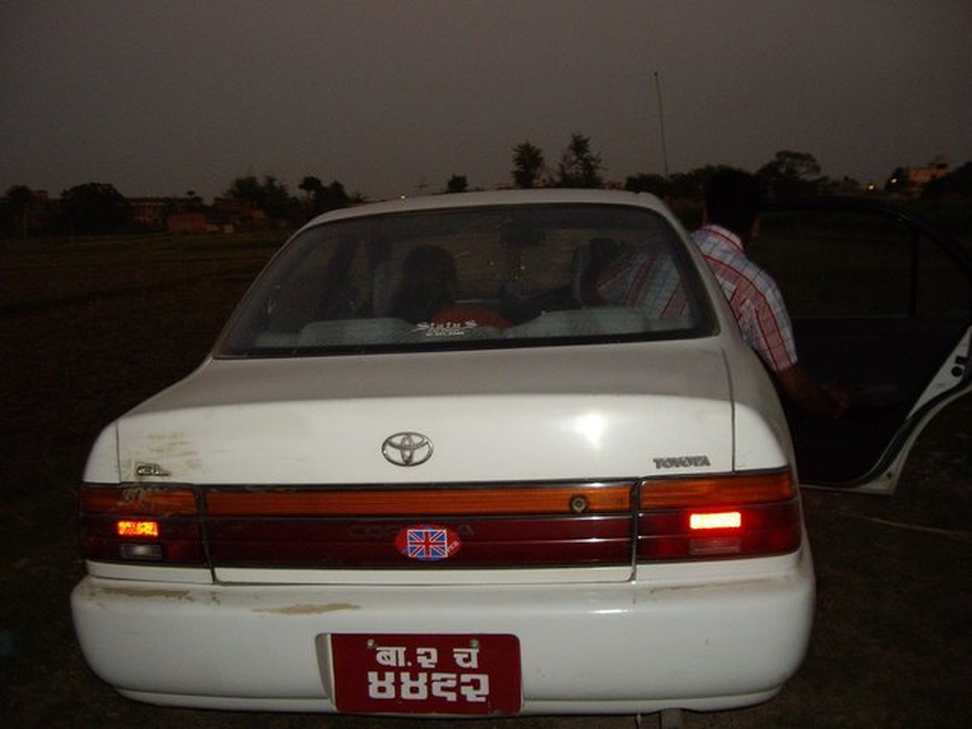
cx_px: 486
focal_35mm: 38
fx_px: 1067
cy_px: 364
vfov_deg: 37.7
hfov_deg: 49.0
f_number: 2.7
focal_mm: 6.2
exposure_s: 1/40
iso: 200
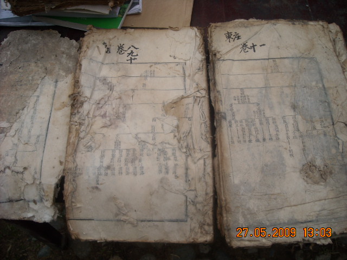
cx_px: 174
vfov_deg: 40.7
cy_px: 130
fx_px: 351
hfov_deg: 52.6
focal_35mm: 35
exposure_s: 1/309
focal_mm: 5.7
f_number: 5.6
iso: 64
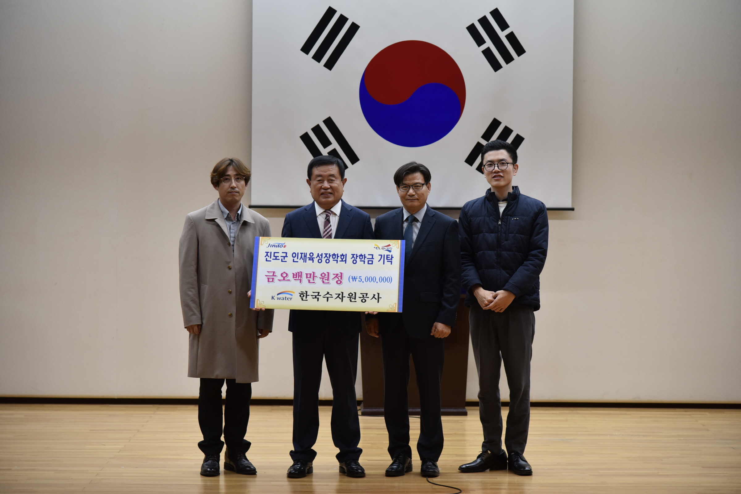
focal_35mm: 105
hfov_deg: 19.5
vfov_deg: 13.0
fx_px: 2161
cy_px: 247
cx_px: 370
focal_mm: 105
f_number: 4
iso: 800
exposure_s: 1/125
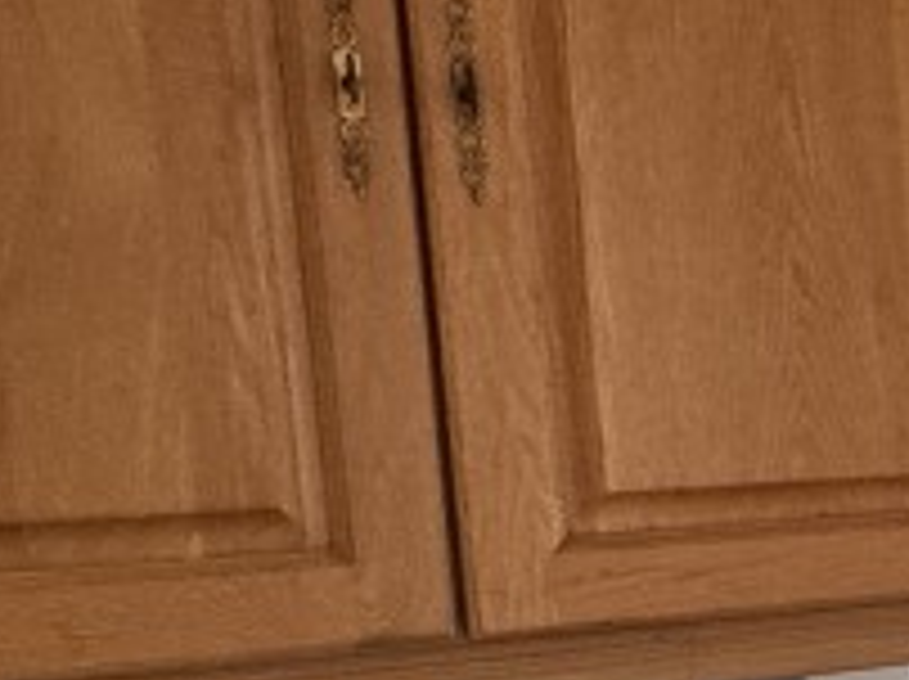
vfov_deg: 20.3
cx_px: 1440
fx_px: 1862
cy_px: 603
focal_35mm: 71
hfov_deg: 21.8
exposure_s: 1/99
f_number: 2.2
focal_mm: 2.22
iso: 250
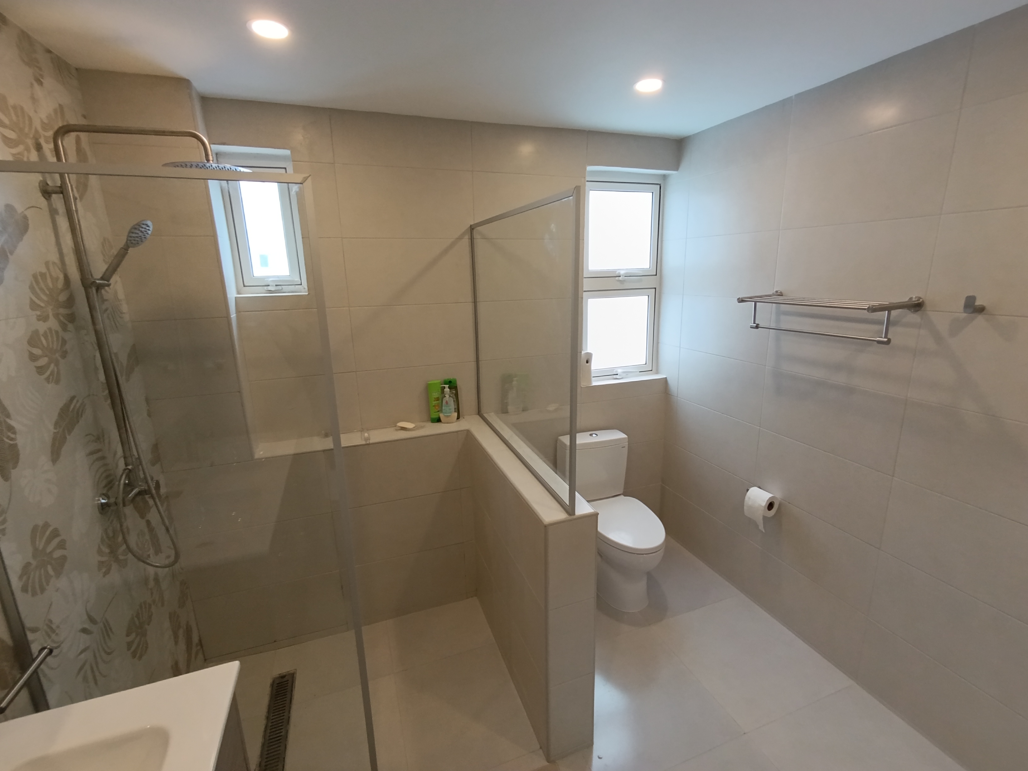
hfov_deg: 94.5
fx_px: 475
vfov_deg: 78.1
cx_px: 514
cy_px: 386
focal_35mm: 16
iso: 250
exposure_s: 1/50
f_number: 2.2
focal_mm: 1.65
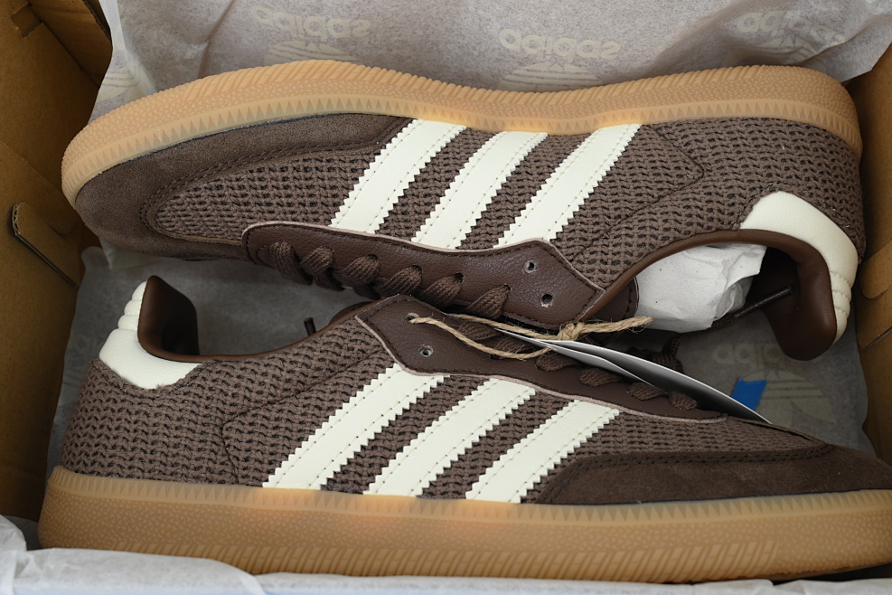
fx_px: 867
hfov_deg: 54.4
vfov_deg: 37.9
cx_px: 470
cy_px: 304
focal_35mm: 35
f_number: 10
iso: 400
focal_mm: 32
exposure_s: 1/100
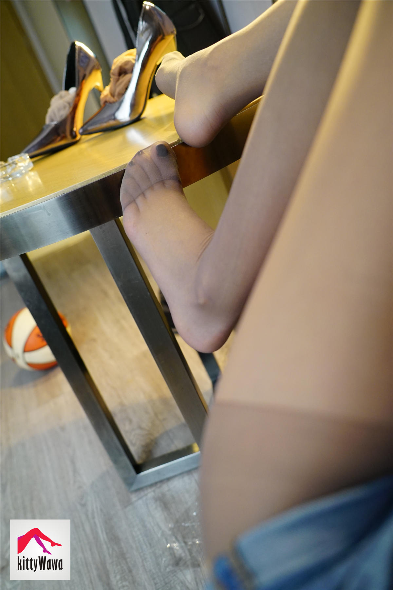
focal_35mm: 31
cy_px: 295
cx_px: 196
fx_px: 508
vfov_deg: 60.3
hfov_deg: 42.3
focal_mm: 31
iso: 2500
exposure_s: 1/60
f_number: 4
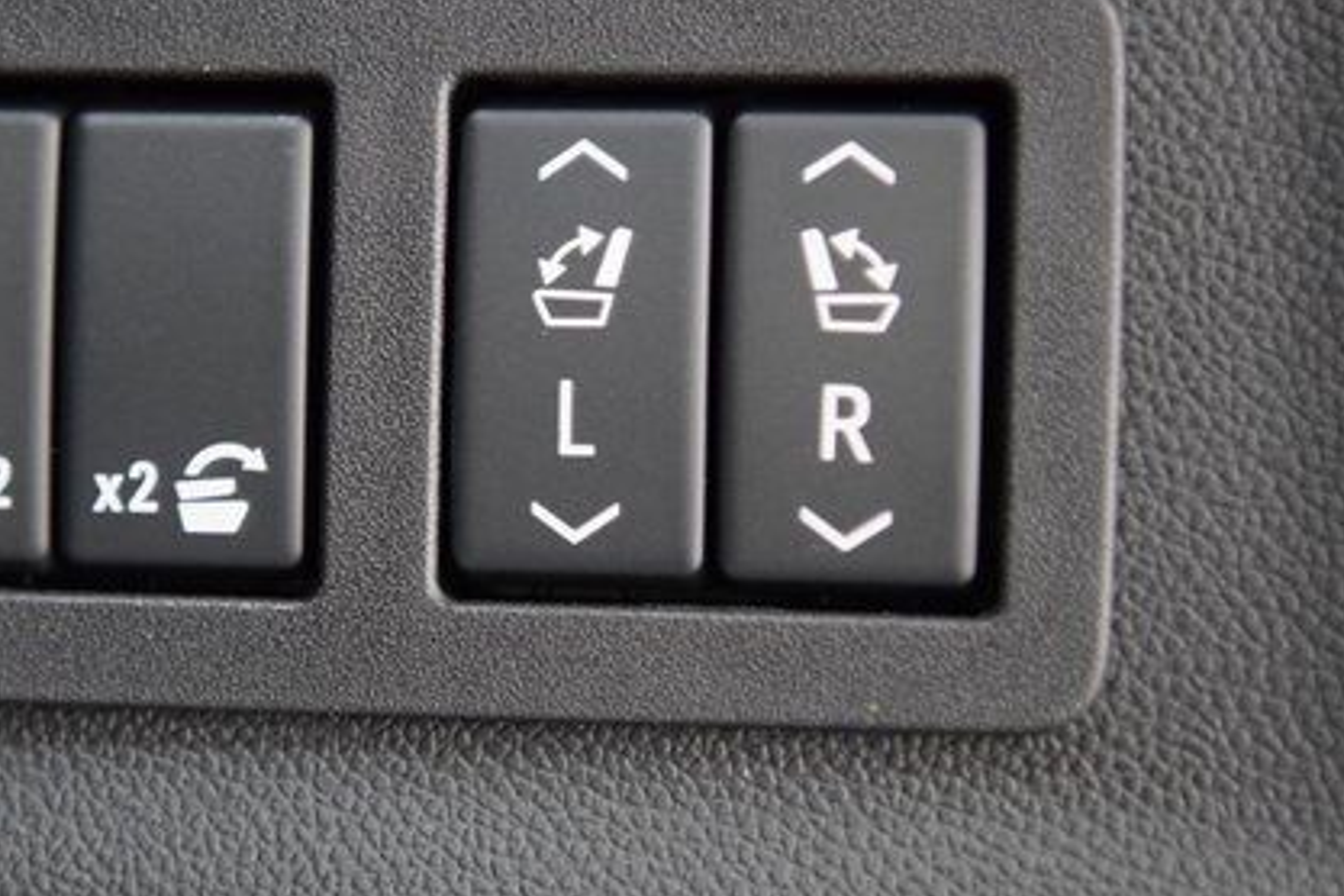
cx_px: 377
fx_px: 4293
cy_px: 411
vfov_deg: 11.9
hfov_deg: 17.7
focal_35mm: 115
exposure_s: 1/15
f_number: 2.8
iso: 3200
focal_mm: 50
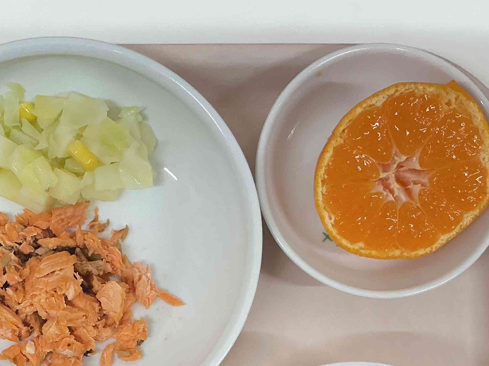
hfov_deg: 29.6
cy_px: 385
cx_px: 60
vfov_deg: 22.2
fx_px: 890
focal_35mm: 63
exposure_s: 1/60
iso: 160
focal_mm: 3
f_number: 1.8
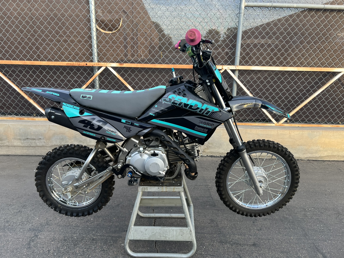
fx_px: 258
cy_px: 129
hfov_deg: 67.3
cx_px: 172
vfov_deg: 53.1
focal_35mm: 26
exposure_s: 1/121
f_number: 1.5
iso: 40
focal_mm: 5.7
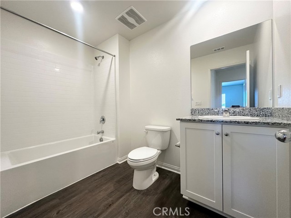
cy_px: 109
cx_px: 146
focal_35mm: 14
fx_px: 118
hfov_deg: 102.1
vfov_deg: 85.7
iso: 200
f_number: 2.2
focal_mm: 2.22
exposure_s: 1/120
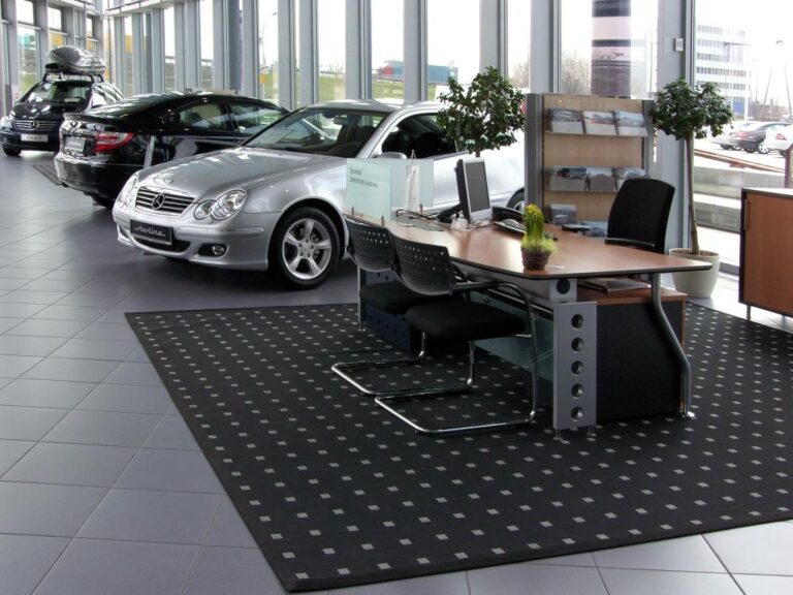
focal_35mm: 45
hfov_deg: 42.1
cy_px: 298
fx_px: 1031
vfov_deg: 32.2
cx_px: 396
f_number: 8
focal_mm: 11.5
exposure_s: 1/100
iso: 200
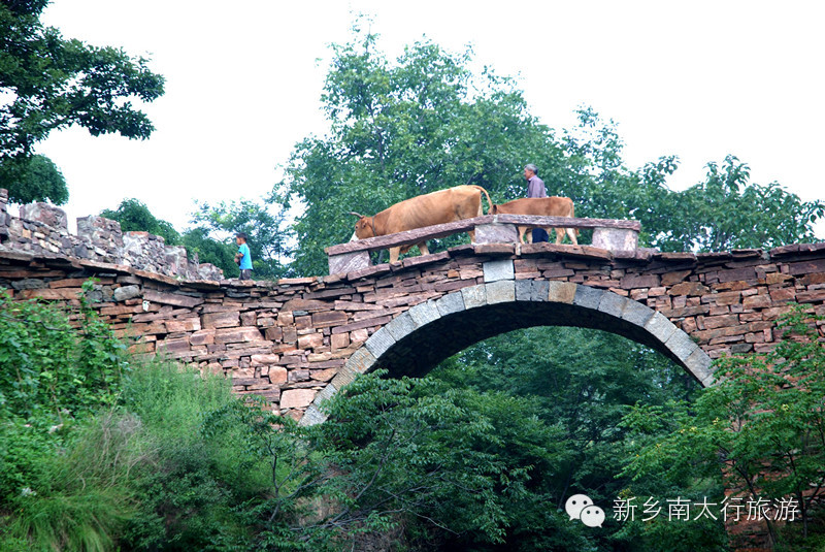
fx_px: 2408
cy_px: 276
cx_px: 412
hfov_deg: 19.4
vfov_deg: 13.1
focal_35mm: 105
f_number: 4.5
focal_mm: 70
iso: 400
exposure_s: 1/125
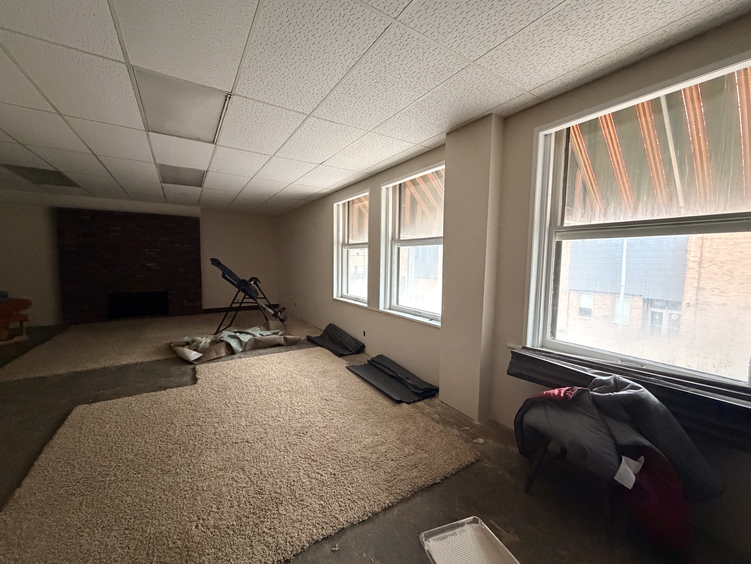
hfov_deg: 102.1
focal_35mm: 14
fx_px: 304
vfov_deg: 85.7
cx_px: 376
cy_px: 282
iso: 1000
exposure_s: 1/60
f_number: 2.2
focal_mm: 2.22
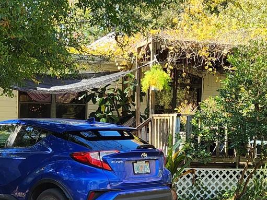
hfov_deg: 27.0
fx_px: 555
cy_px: 130
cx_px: 159
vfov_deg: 20.4
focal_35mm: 72
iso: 20
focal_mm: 5.4
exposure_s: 1/199
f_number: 1.8
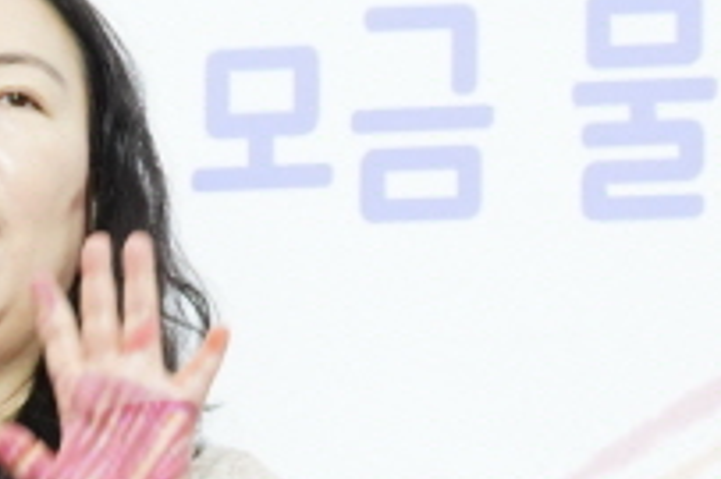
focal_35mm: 385
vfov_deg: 3.5
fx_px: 7704
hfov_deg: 5.2
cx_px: -785
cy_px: 1332
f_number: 7.1
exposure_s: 1/100
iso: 2500
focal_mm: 60
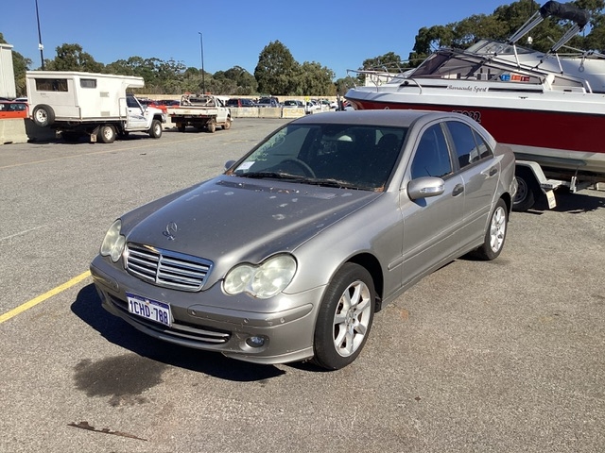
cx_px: 302
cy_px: 226
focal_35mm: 31
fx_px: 542
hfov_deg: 58.4
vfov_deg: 45.4
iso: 25
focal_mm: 3.3
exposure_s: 1/1381
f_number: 2.4
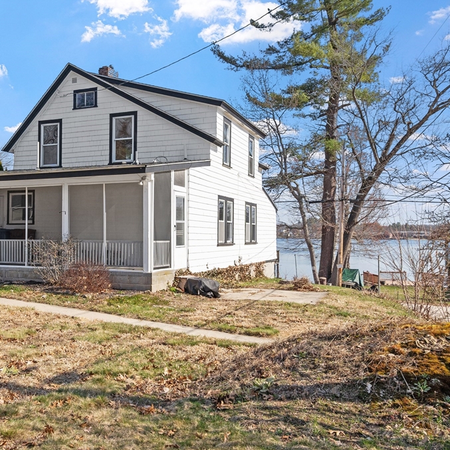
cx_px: 112
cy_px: 225
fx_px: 529
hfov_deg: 44.5
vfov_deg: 46.0
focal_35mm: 36
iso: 100
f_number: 7.1
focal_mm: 19
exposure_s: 1/320
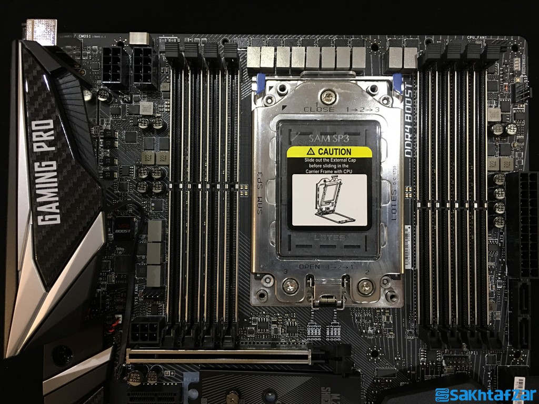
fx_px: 452
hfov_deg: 61.7
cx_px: 270
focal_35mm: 29
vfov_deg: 48.2
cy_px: 202
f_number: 2.2
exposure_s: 1/10
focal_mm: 4.15
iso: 100
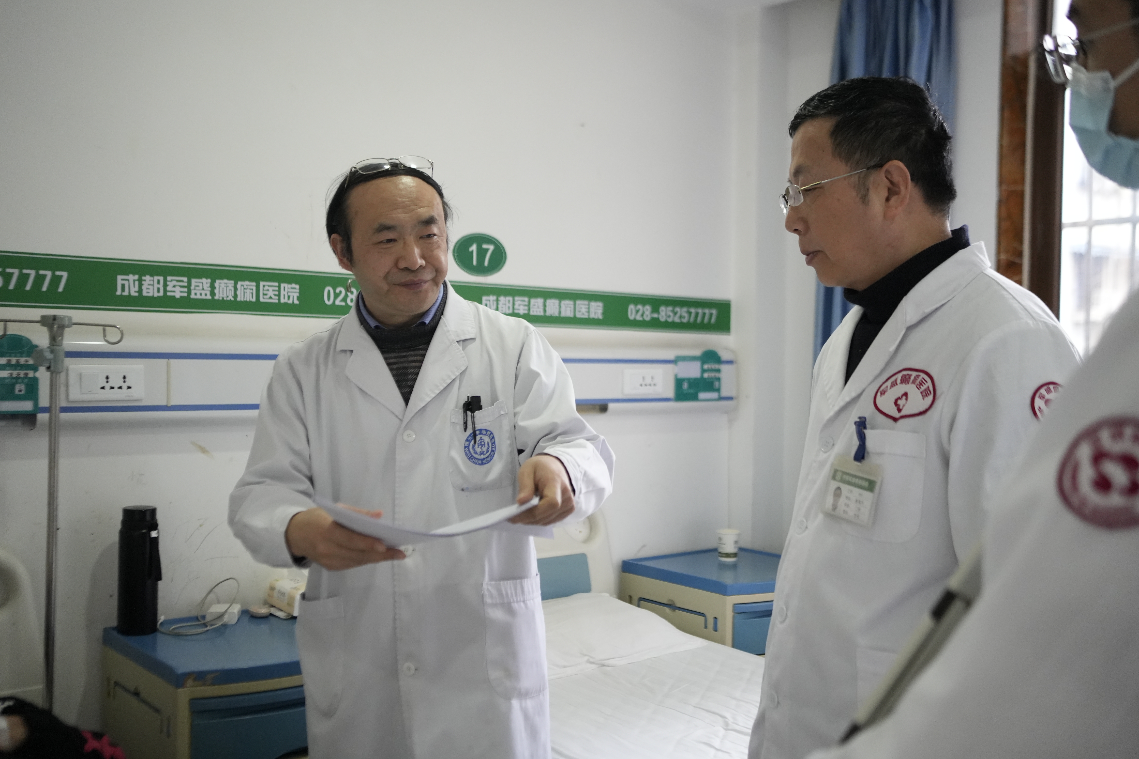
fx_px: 1139
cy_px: 376
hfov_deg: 53.1
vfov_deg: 36.9
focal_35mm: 36
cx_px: 582
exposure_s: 1/320
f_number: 2.8
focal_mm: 35
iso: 4000
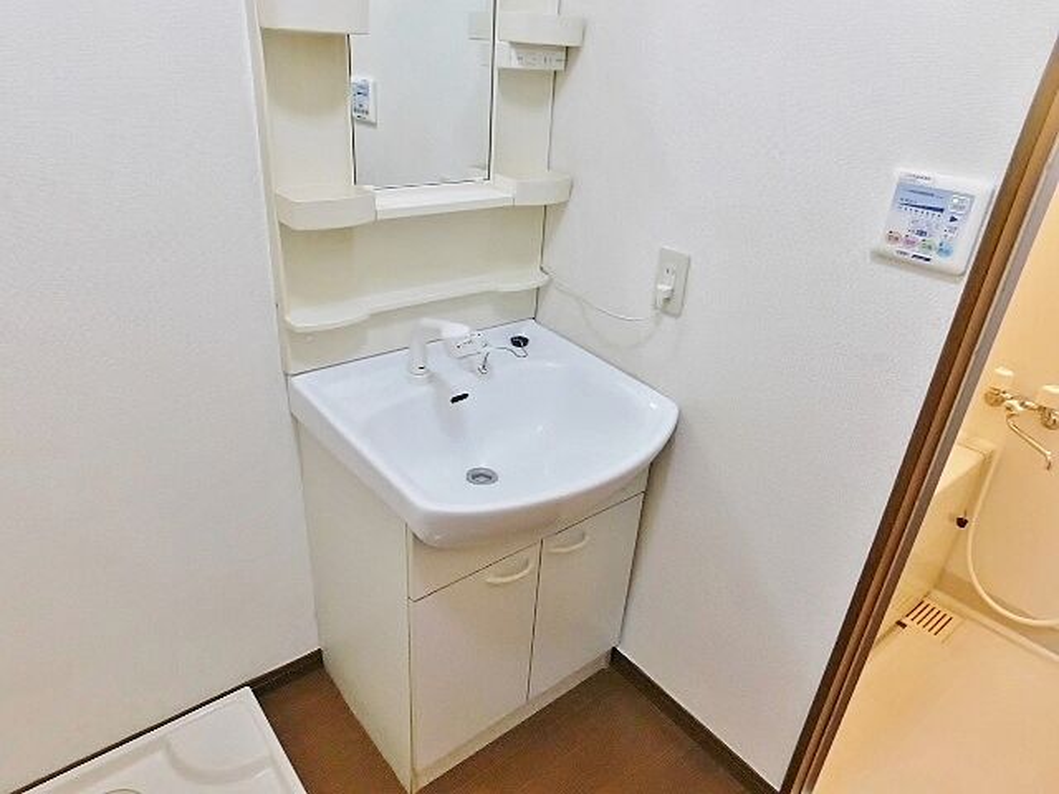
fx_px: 704
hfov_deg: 73.9
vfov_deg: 58.9
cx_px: 530
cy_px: 397
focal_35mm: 23
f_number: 3
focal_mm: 4
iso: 400
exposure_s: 1/15
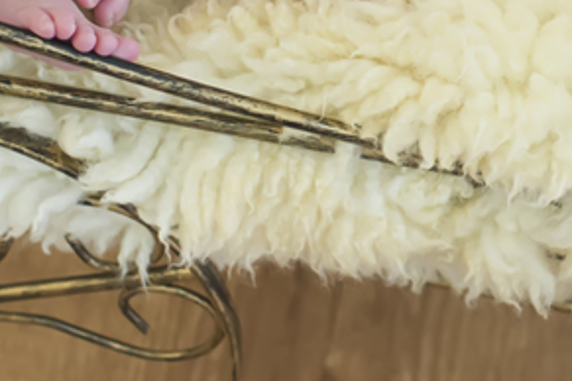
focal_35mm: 206
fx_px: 3273
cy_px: -172
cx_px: 741
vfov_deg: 6.6
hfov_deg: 9.8
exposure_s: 1/125
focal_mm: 50
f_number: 3.5
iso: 1600
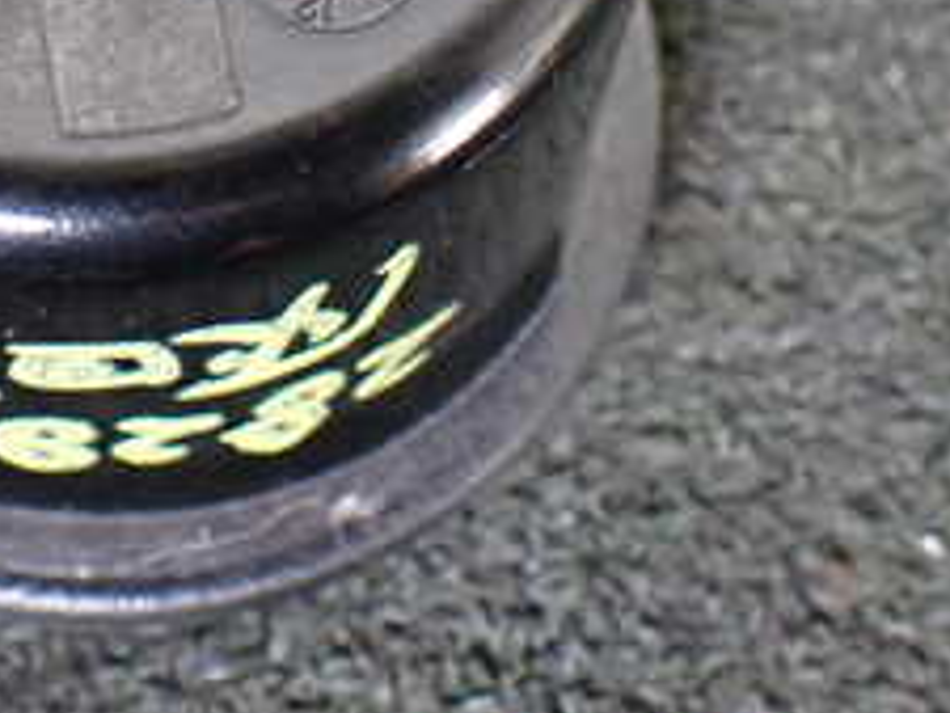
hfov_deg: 23.8
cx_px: 97
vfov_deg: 17.6
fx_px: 2197
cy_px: -127
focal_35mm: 80
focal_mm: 5.4
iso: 800
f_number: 2.3
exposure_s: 1/30
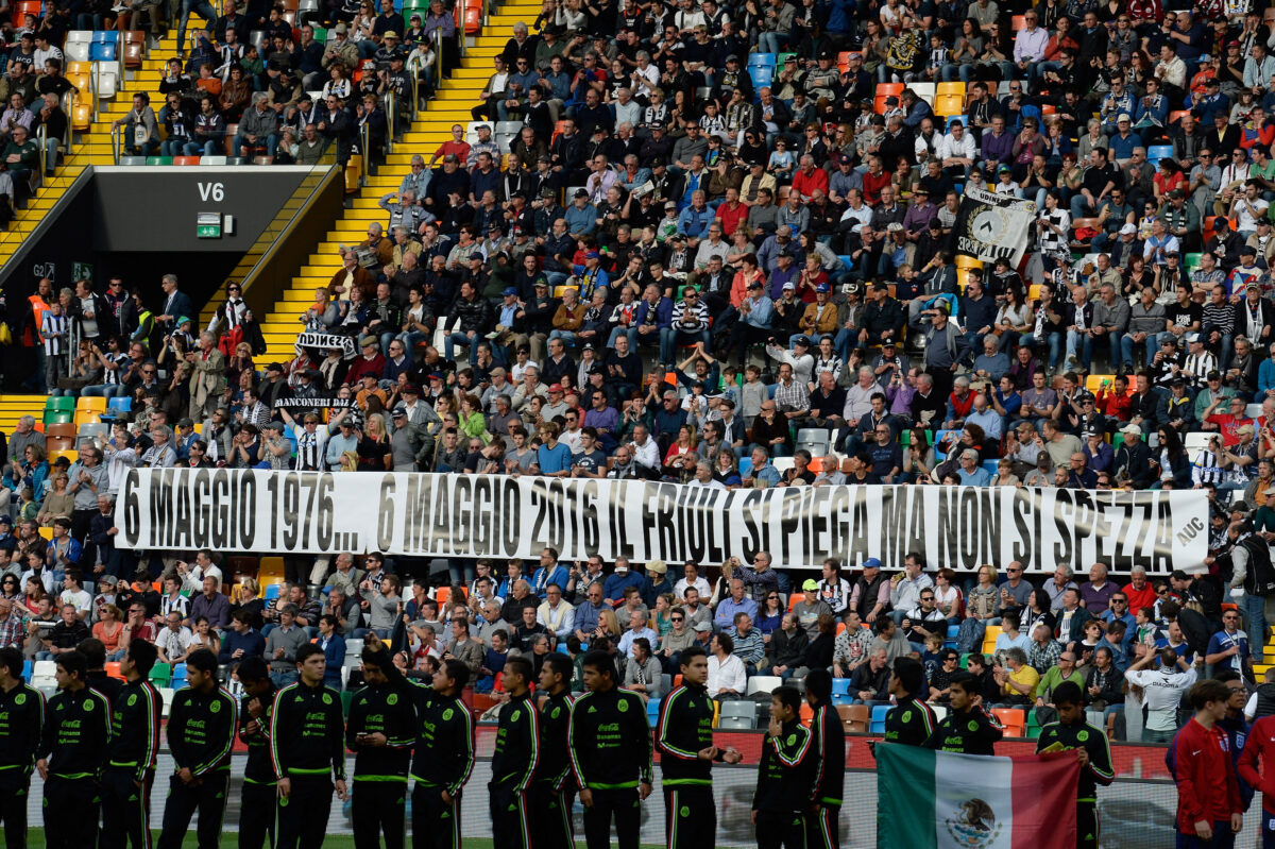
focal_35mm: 200
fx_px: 7080
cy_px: 424
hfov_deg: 10.3
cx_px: 638
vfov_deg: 6.9
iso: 1000
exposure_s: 1/640
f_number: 11
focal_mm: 200
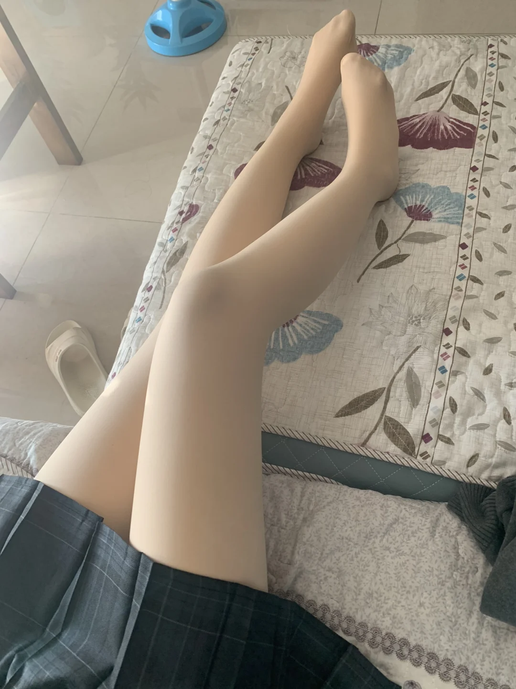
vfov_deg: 67.3
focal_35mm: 26
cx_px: 258
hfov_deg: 53.1
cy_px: 344
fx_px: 517
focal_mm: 4.25
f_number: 1.8
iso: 80
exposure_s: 1/121
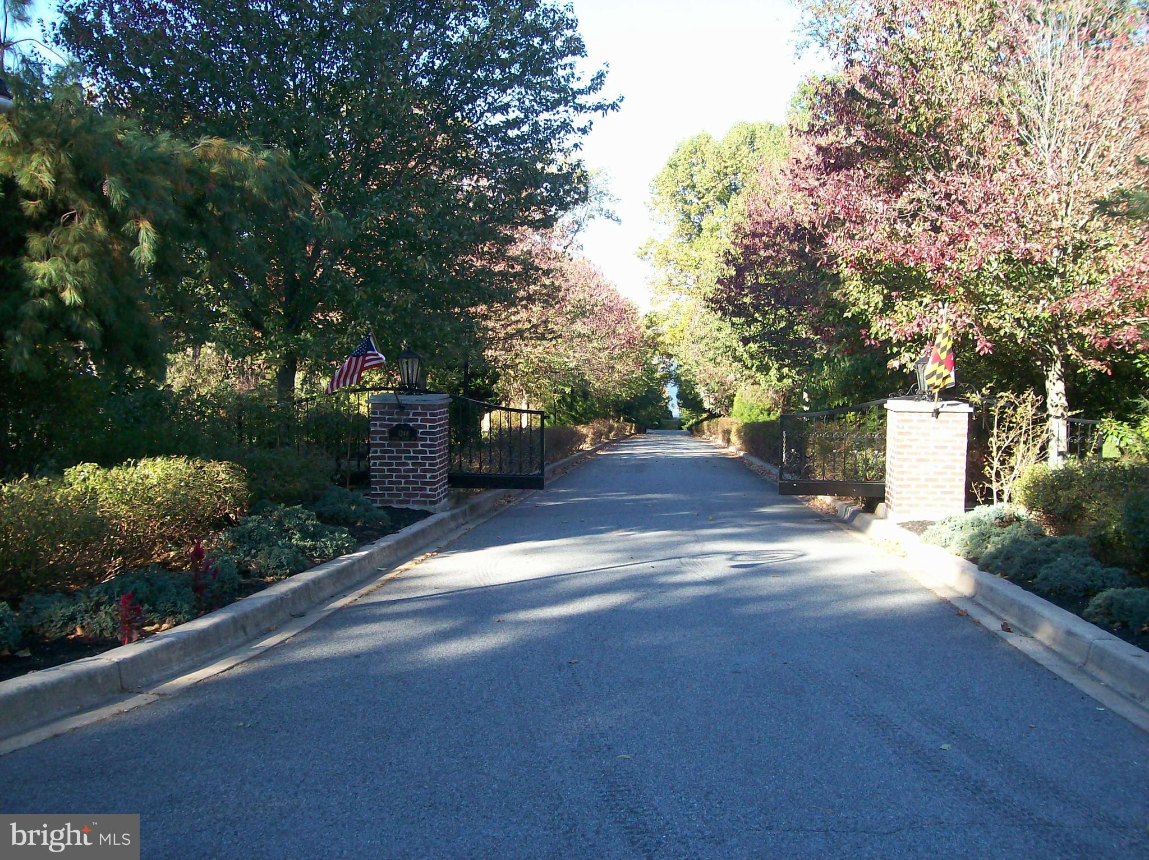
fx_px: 1194
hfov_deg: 51.4
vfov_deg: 39.6
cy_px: 430
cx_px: 574
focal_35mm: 36
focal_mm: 6
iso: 80
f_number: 2.7
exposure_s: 1/264
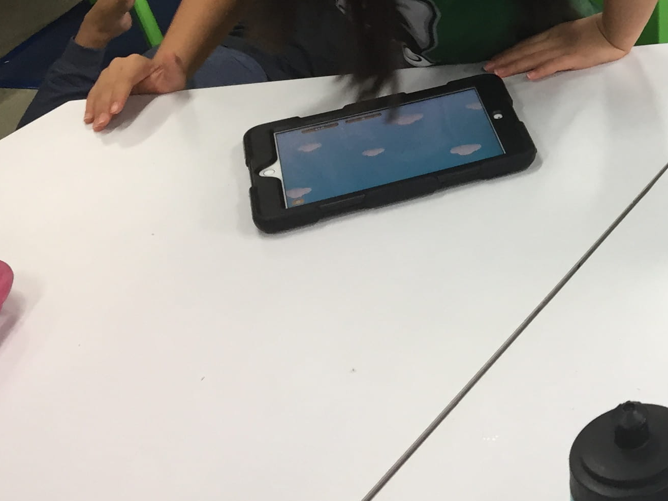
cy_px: -102
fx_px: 1389
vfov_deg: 19.3
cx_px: 801
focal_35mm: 72
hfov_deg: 24.5
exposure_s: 1/33
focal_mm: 4.15
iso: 80
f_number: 2.2
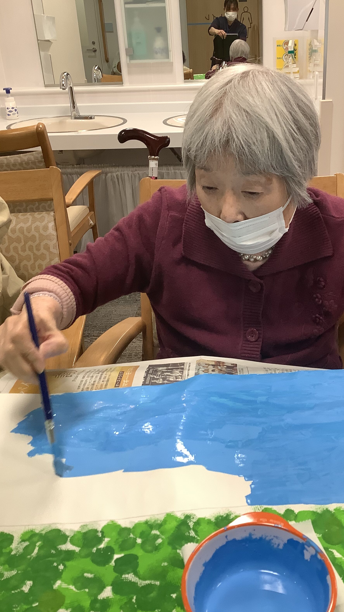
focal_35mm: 35
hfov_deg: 33.4
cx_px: 228
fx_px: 568
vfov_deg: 56.6
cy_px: 298
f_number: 2.4
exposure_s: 1/50
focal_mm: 3.3
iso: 100
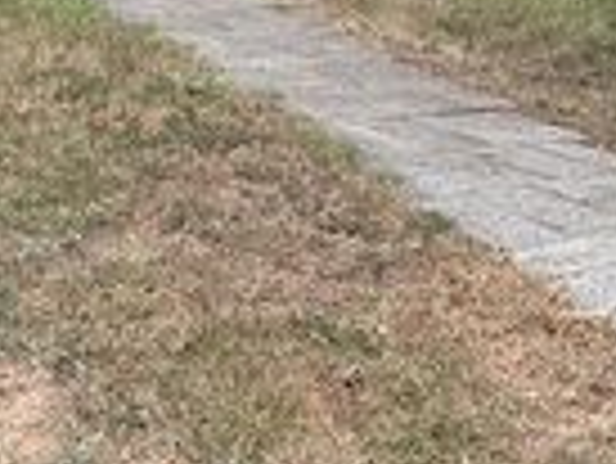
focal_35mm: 106
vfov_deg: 13.0
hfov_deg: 18.2
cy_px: -309
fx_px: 1888
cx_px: 63
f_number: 1.8
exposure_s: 1/120
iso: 50
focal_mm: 3
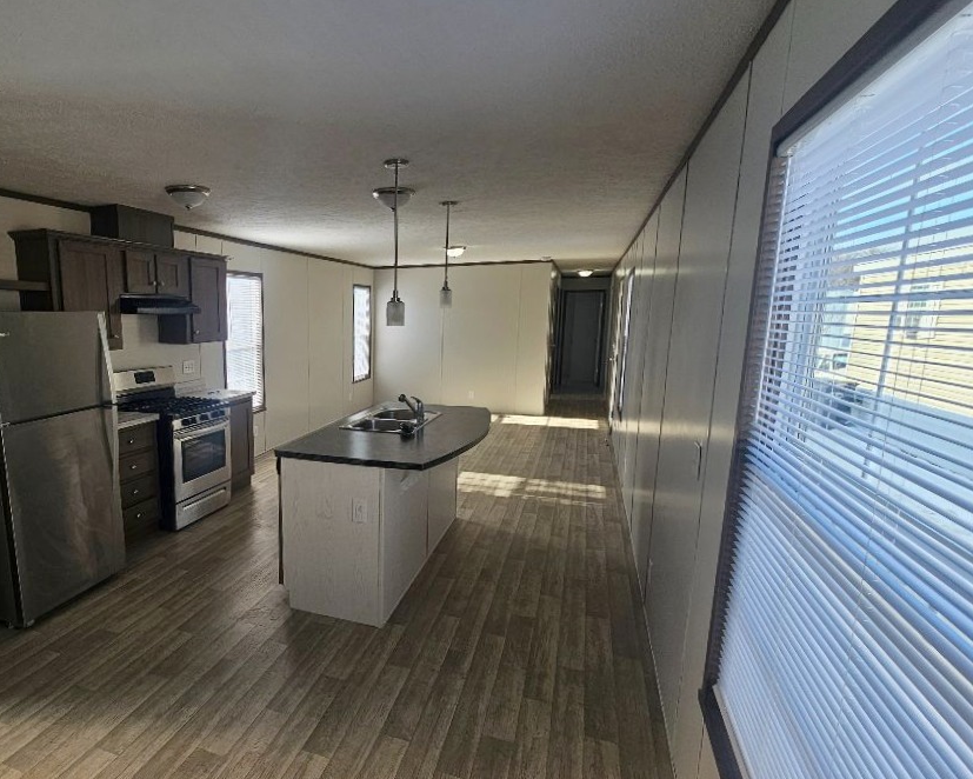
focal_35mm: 18
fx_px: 518
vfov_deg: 73.8
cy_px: 412
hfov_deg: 83.5
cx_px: 328
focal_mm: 2.2
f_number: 2.2
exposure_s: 1/227
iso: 50
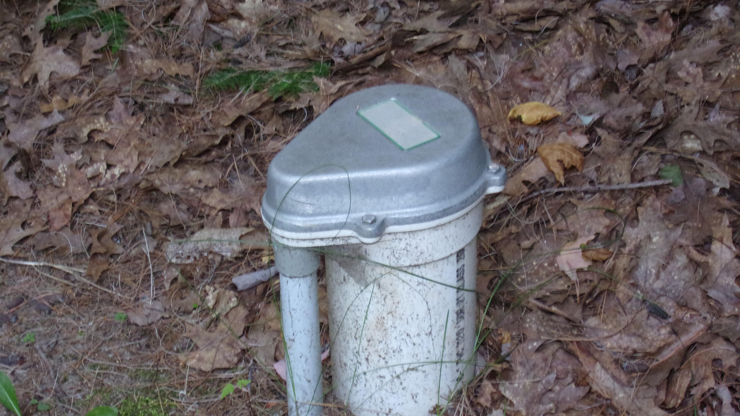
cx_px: 369
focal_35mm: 83
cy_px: 275
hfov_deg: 25.6
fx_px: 1628
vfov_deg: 14.5
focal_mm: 13.6
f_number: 4.7
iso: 200
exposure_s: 1/40
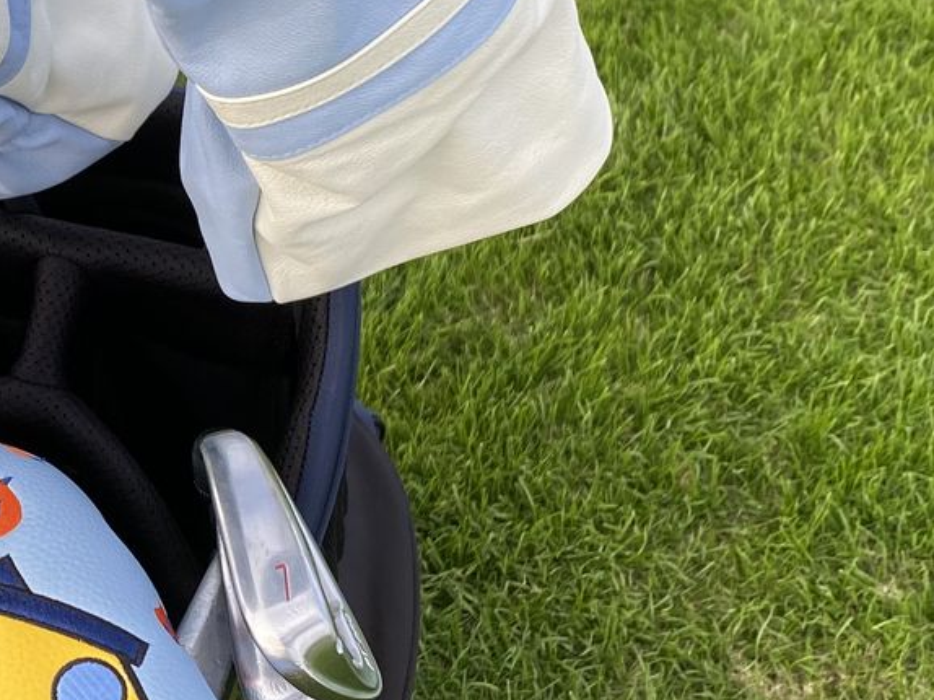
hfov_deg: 21.5
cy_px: 322
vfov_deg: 17.0
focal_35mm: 87
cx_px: -54
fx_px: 2346
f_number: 1.8
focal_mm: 4.25
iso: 32
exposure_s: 1/579
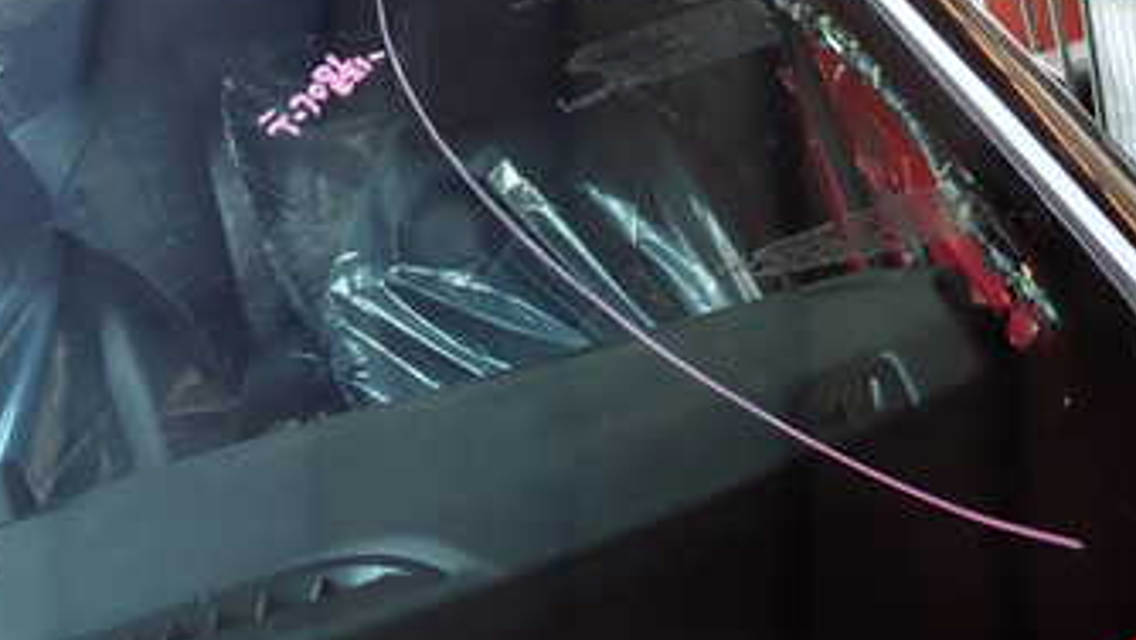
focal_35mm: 49
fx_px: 1476
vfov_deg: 24.3
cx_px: 588
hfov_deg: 42.1
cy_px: 225
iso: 125
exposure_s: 1/60
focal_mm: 4.5
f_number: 2
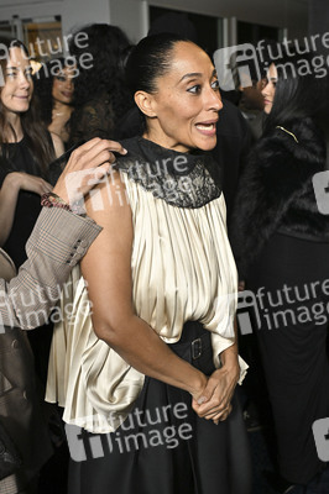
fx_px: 481
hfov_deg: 37.8
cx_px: 164
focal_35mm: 35
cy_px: 247
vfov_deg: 54.5
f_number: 5.6
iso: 2500
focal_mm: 35
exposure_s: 1/320
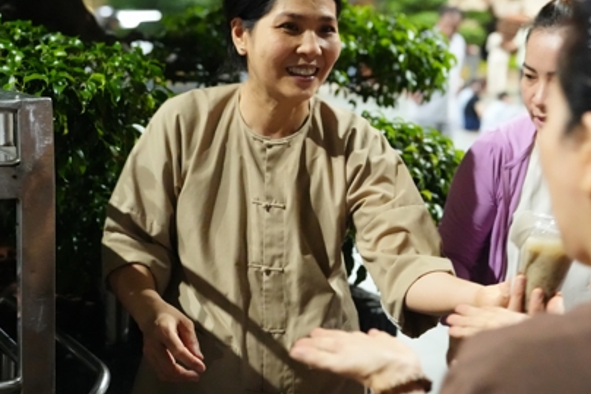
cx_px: 448
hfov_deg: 30.0
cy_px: 122
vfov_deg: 20.5
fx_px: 1083
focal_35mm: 66
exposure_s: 1/100
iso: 16000
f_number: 2.8
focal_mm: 41
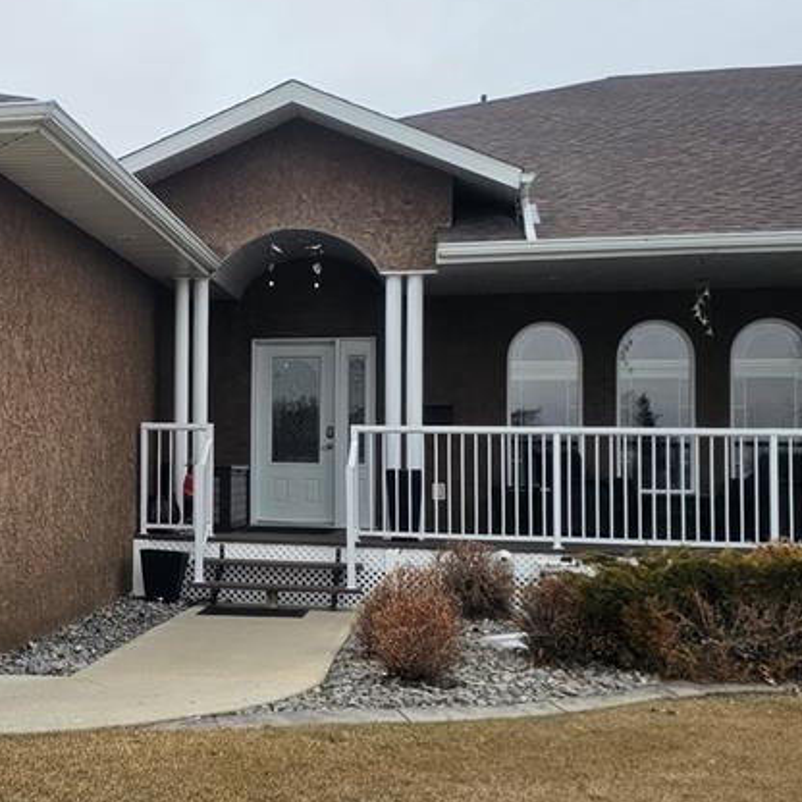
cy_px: 403
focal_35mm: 50
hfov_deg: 33.0
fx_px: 1311
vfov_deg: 34.0
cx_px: 154
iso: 25
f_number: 1.7
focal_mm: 6.3
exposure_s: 1/1019
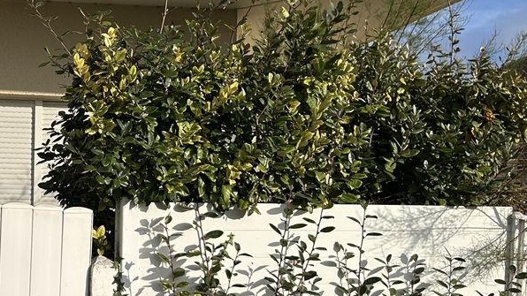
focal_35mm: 57
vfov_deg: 21.1
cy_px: 170
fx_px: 796
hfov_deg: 35.8
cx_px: 136
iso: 50
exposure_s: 1/6579
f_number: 1.5
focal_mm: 5.7
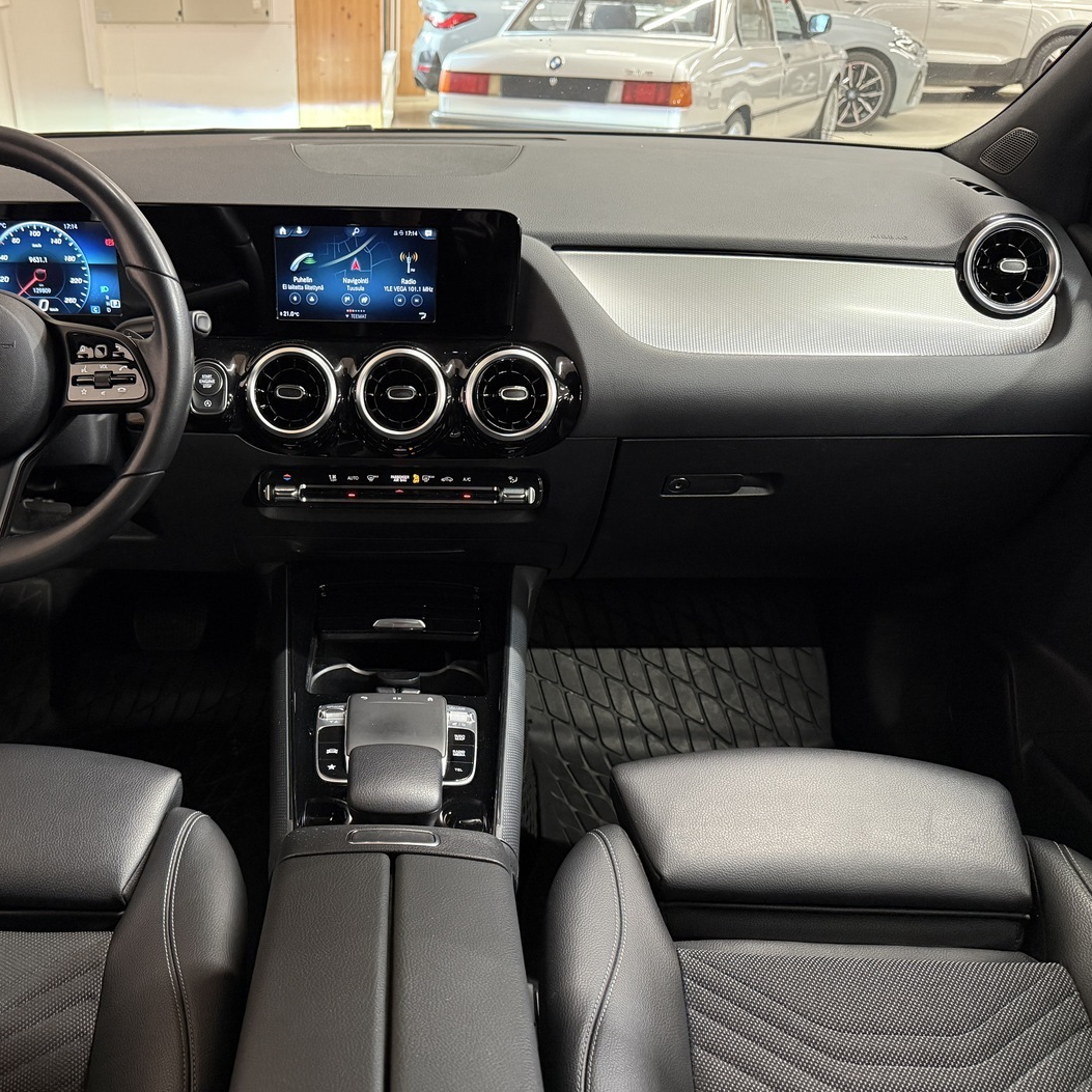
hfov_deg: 54.8
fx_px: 1035
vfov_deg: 55.6
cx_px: 388
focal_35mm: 29
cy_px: 541
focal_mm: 6.76
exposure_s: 1/60
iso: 500
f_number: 1.78
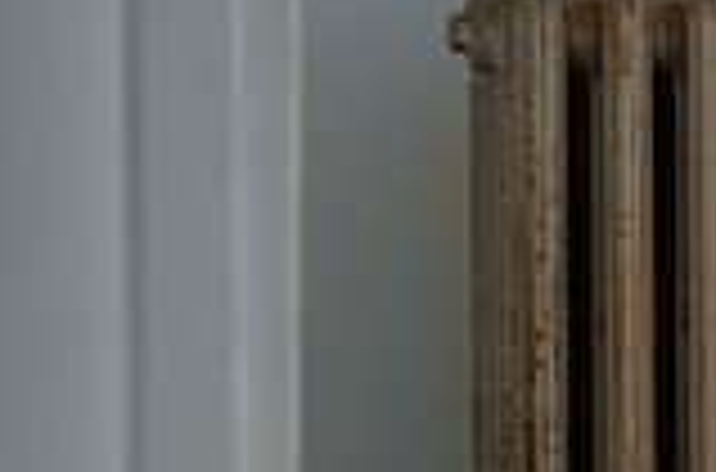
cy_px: -43
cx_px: 2263
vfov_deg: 13.9
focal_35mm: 96
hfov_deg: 10.8
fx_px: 1904
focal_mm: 14
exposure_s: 1/60
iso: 320
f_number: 8
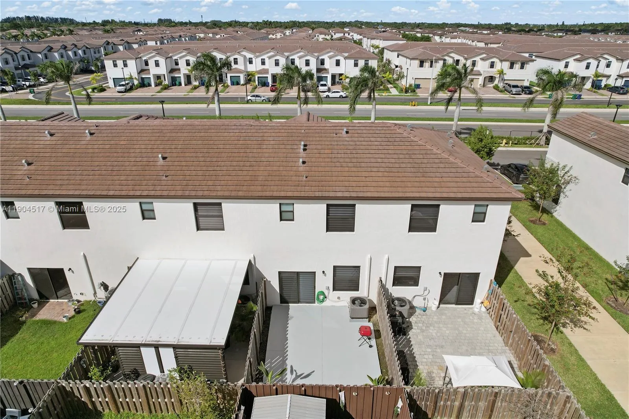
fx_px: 384
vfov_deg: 57.2
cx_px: 314
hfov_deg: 78.6
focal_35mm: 22
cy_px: 210
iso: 100
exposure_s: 1/4000
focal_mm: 8.38
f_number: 2.8
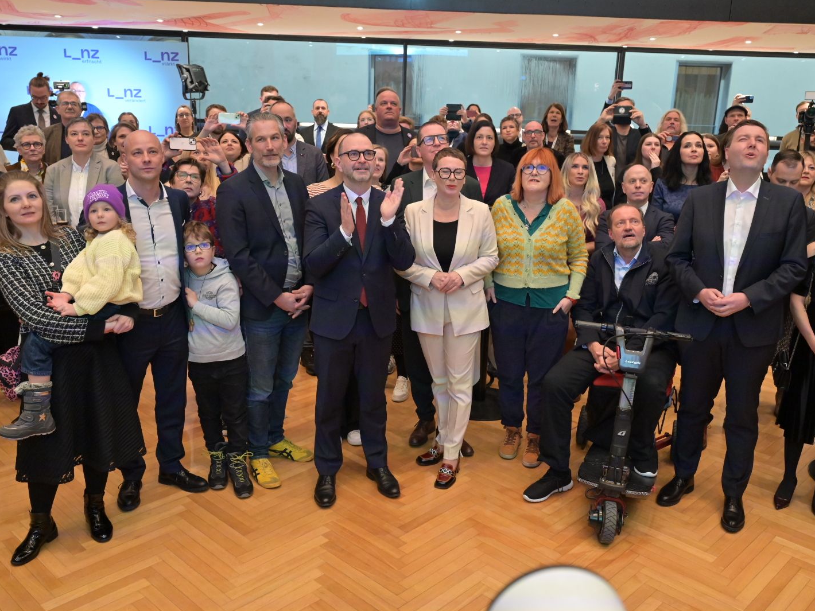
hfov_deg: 53.9
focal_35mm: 34
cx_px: 427
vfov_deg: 41.8
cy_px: 308
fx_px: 800
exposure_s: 1/160
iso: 5000
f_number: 5
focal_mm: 31
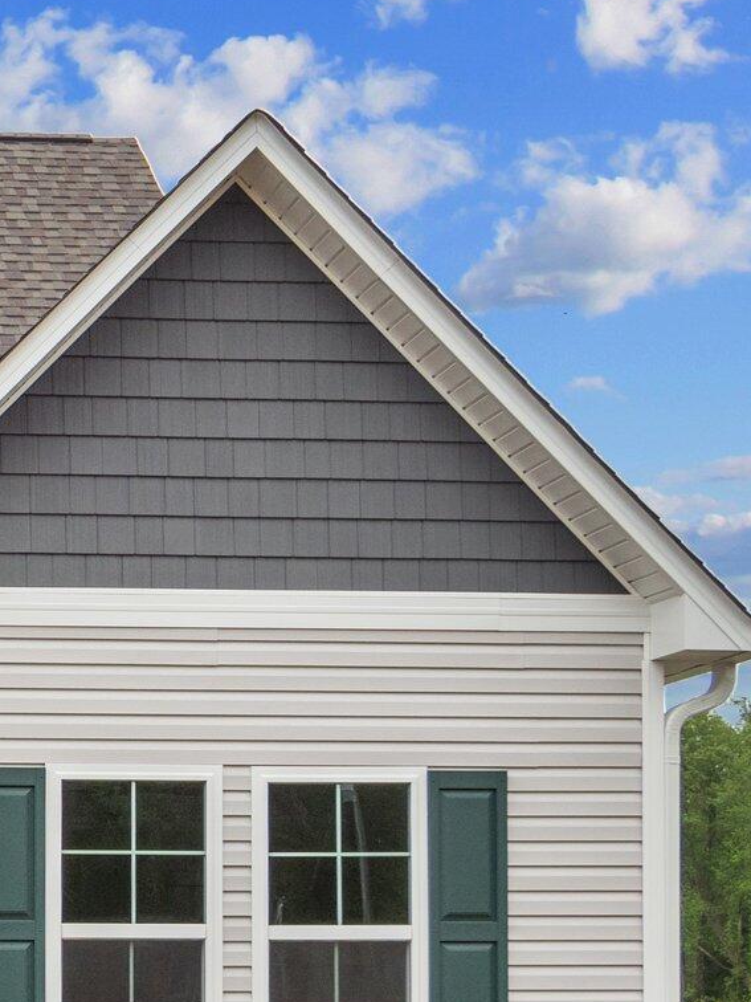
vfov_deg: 29.3
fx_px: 1880
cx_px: -371
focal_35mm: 65
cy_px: 765
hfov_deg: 19.7
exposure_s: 1/400
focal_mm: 12
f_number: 5.6
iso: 200
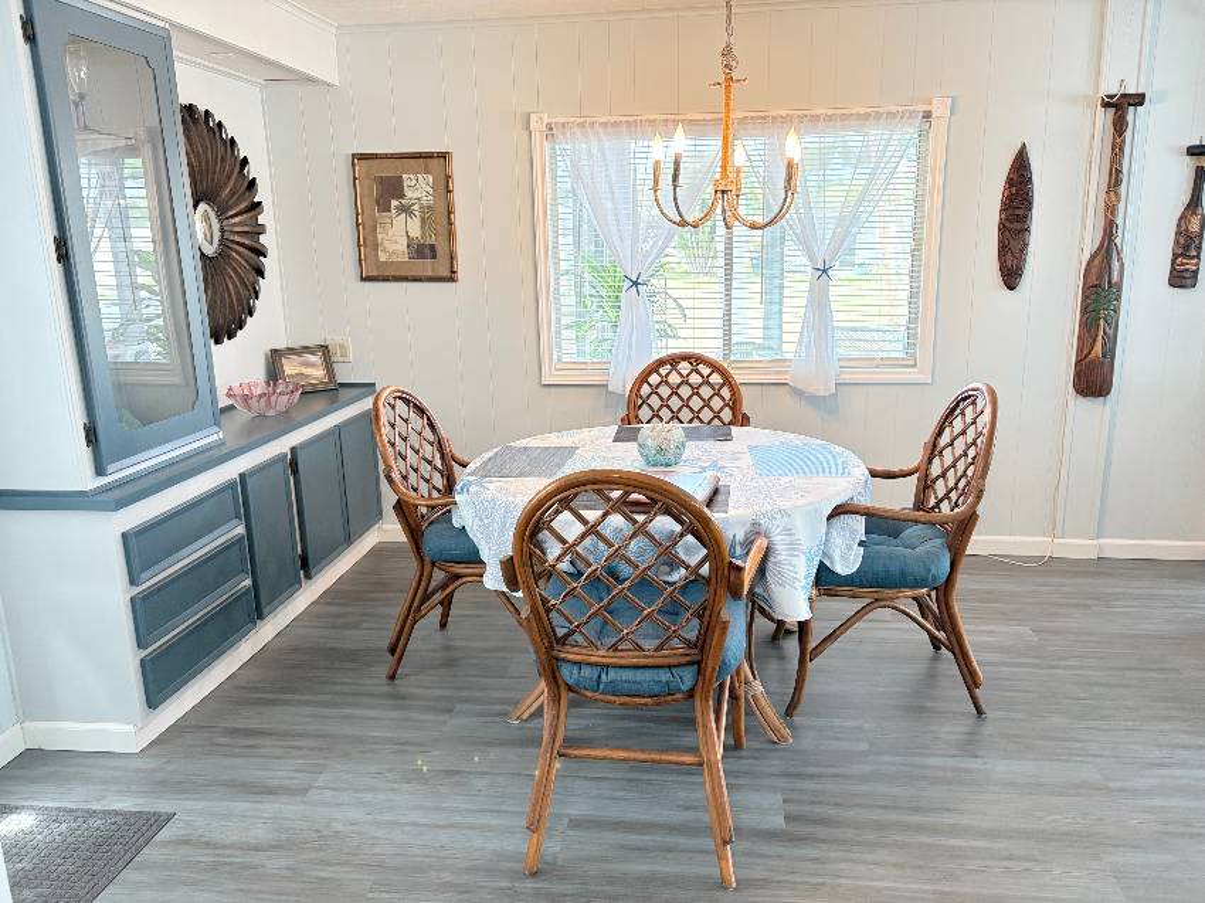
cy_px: 452
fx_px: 905
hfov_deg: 67.3
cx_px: 602
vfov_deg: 53.0
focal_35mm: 26
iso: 160
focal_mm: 5.96
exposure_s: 1/60
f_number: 1.6
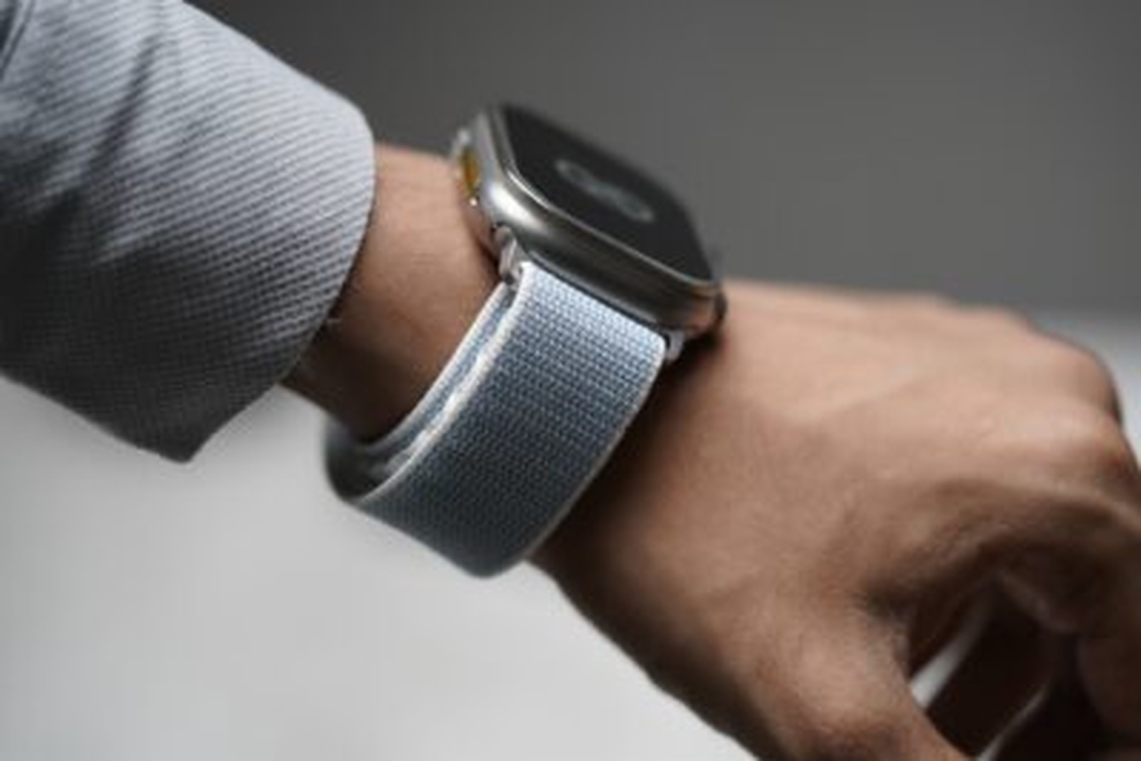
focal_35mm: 90
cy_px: 380
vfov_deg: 15.2
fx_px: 2853
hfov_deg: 22.6
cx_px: 570
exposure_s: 1/90
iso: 1250
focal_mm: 90
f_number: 2.8
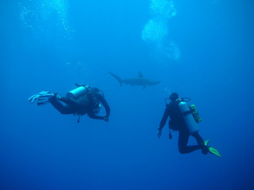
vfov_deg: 40.7
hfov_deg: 52.6
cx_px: 127
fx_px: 257
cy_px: 95
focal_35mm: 35
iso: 80
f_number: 2.8
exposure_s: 1/400
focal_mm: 5.2
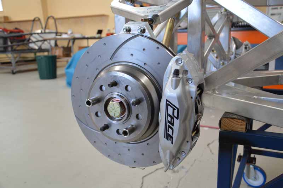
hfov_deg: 53.2
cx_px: 142
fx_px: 283
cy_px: 94
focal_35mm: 36
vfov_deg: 36.8
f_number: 3.8
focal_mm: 24
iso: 400
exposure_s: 1/60
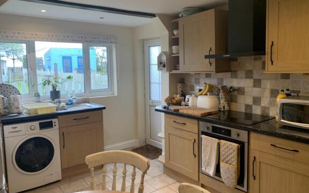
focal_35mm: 28
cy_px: 88
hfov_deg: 66.5
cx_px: 156
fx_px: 236
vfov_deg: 44.5
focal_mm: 4.25
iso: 80
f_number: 1.8
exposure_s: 1/50
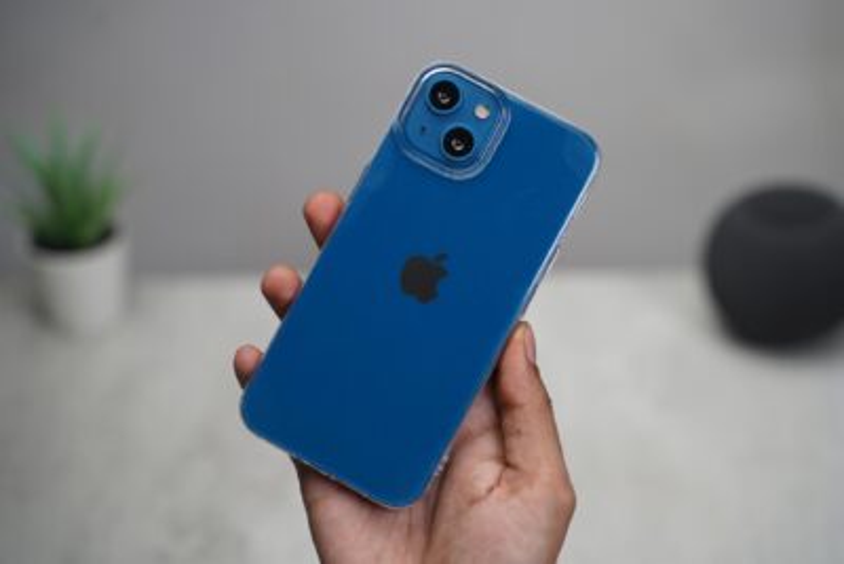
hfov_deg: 27.0
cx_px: 422
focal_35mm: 75
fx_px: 1759
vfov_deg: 18.2
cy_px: 282
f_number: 4
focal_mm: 75
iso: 800
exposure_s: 1/200
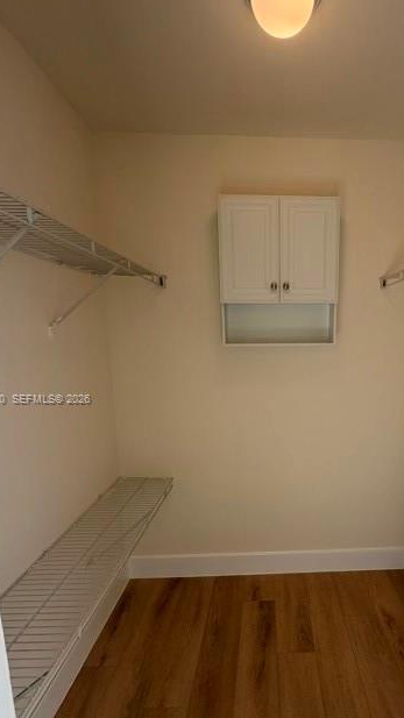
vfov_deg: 89.2
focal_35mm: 19
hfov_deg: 56.5
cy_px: 400
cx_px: 284
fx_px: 362
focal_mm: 2.22
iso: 100
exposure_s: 1/120
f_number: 2.2
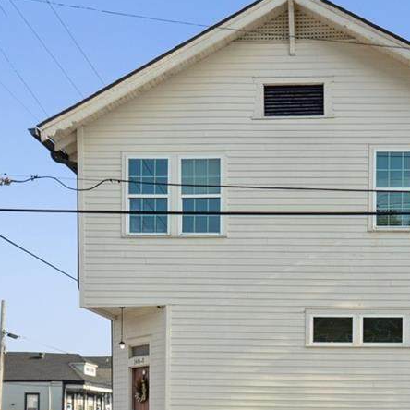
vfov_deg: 35.6
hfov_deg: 34.8
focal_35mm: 47
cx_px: 334
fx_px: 630
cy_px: 280
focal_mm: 24
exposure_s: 1/1000
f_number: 5
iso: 400
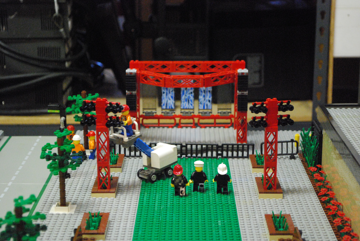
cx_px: 180
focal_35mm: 82
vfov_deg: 16.6
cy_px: 120
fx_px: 826
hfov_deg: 24.6
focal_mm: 55
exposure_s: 1/30
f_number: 5.6
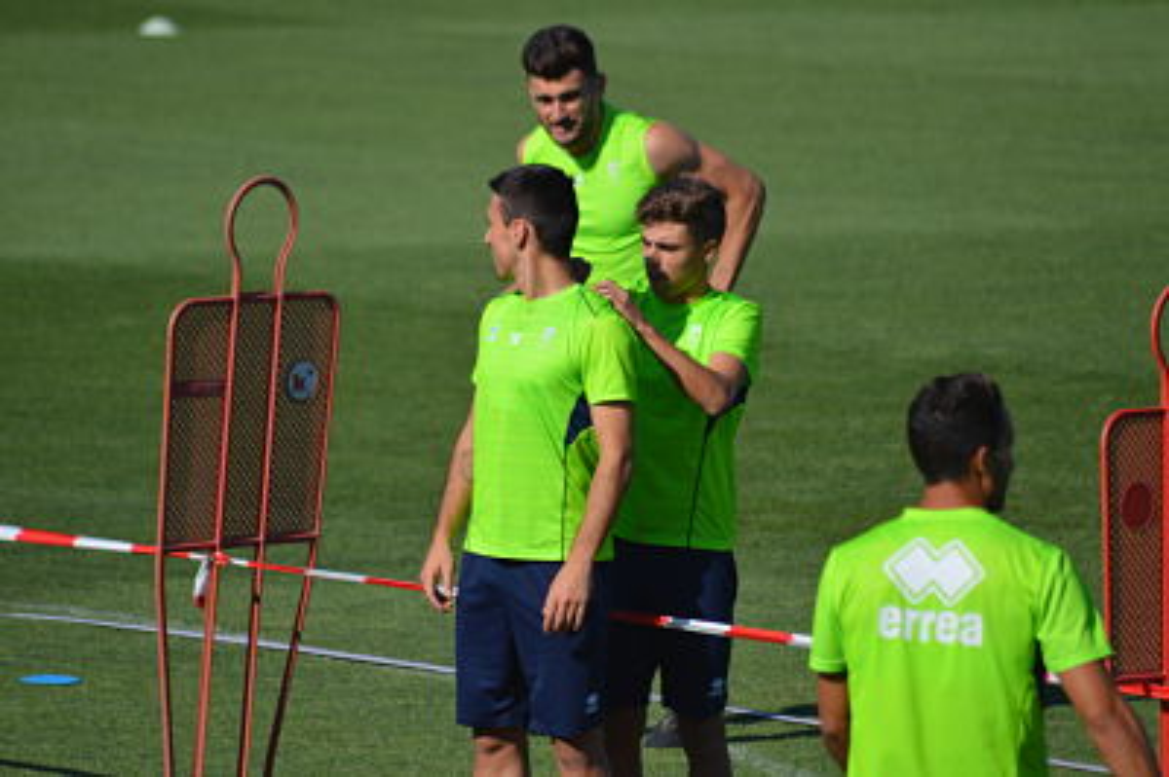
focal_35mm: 450
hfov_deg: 4.6
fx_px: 14600
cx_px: 584
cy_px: 388
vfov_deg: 3.0
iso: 280
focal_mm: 300
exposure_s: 1/2000
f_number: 5.6
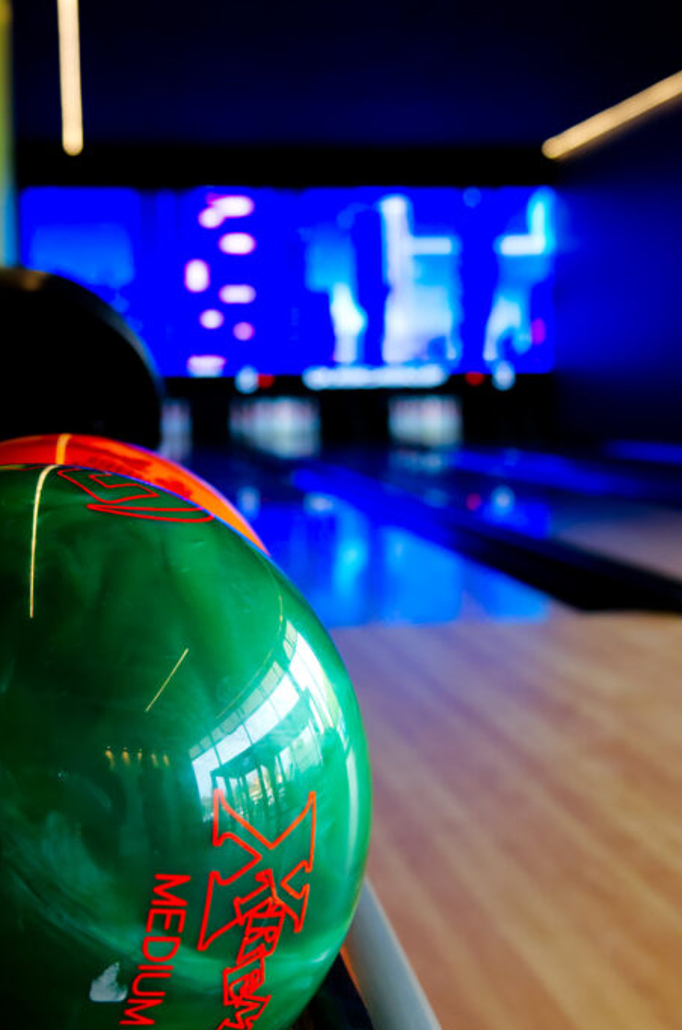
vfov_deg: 36.9
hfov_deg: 24.9
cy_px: 578
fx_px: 1542
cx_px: 267
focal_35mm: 54
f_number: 4
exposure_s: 1/160
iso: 2000
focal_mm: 24
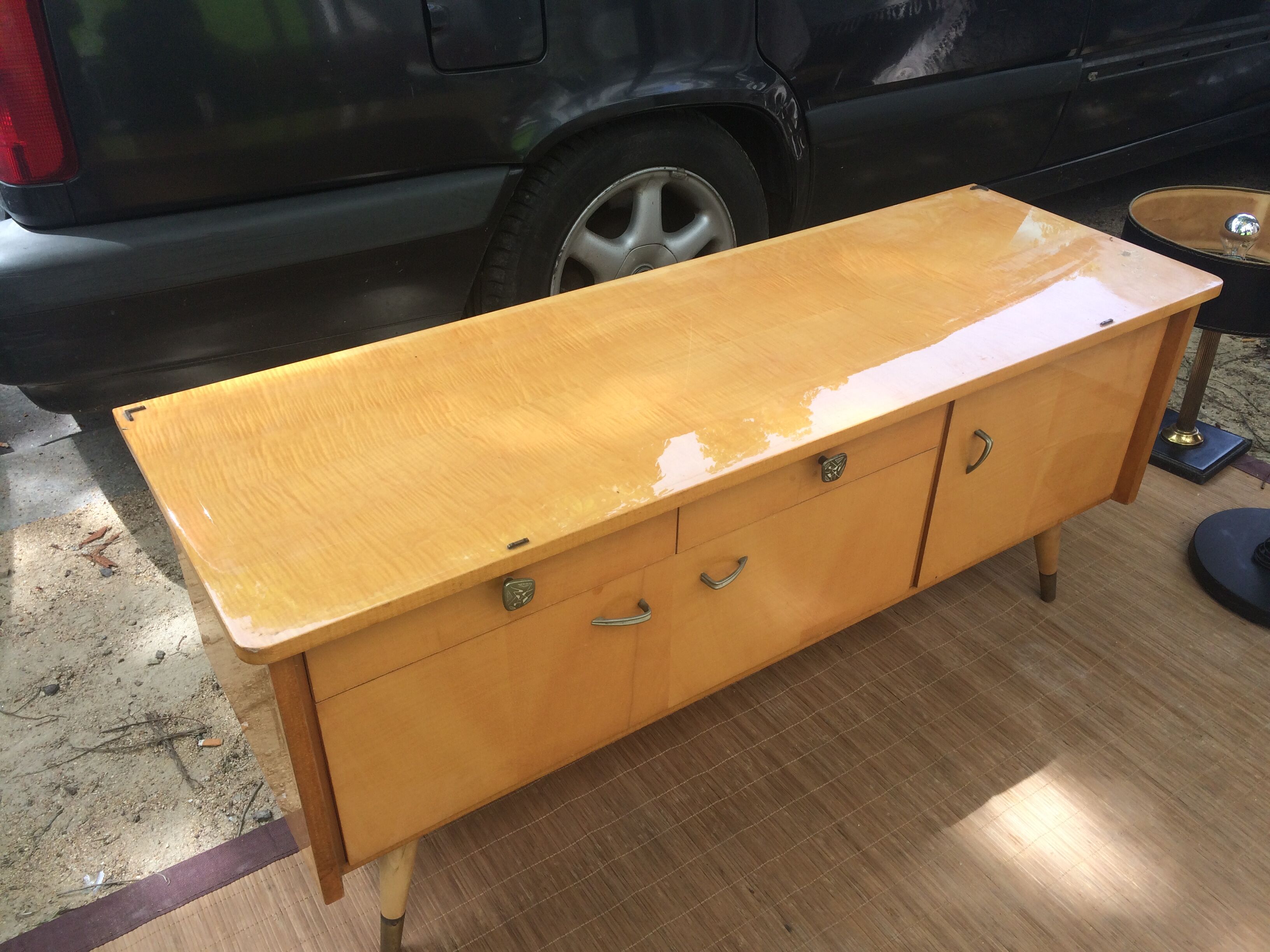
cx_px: 635
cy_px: 476
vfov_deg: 48.2
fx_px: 1064
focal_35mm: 29
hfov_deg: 61.7
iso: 32
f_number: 2.2
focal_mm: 4.15
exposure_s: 1/354
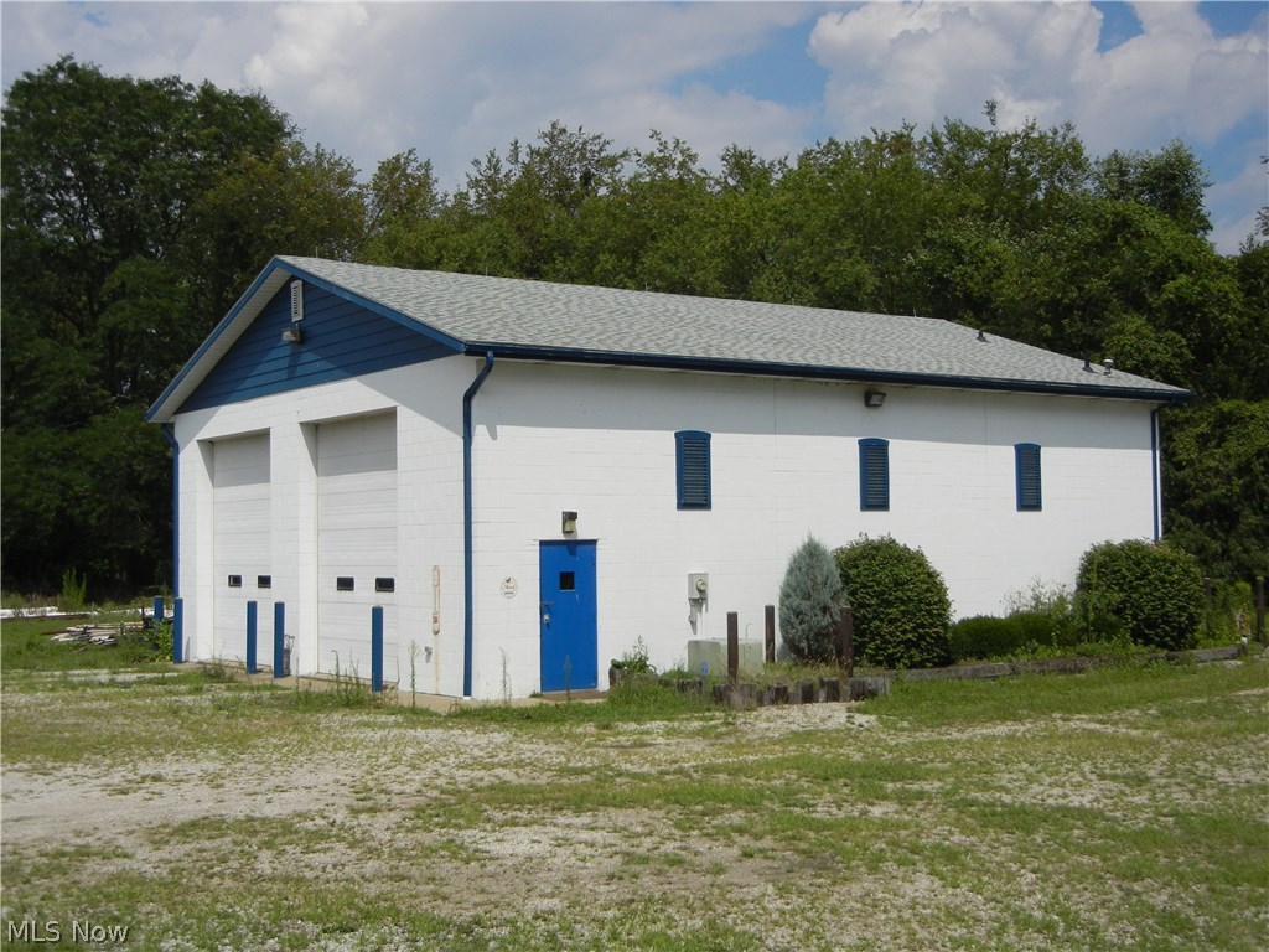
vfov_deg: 32.2
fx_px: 1650
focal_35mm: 45
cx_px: 634
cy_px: 476
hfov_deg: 42.1
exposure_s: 1/728
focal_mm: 8.1
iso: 160
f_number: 7.6
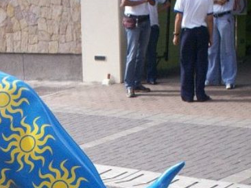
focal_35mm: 108
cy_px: 185
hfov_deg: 17.9
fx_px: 783
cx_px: 13
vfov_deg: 13.5
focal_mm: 6
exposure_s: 1/206
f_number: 4.5
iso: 100
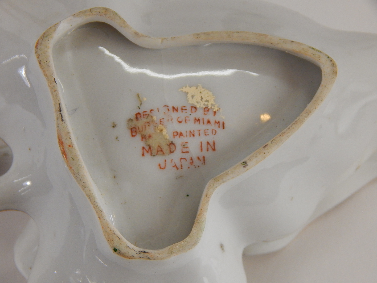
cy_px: 142
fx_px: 1242
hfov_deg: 17.3
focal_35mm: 114
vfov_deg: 13.0
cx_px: 188
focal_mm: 20.5
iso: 400
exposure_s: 1/100
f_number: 4.6
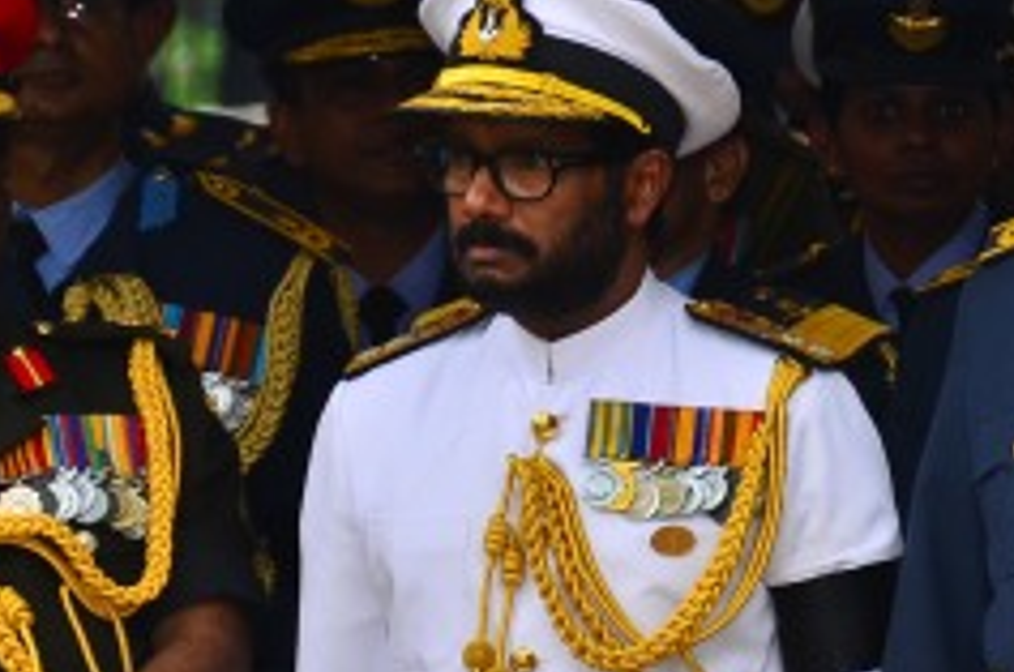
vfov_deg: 2.4
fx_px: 15994
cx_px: 890
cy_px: 434
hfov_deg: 3.6
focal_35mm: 569
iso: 250
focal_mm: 150
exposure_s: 1/125
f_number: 5.6
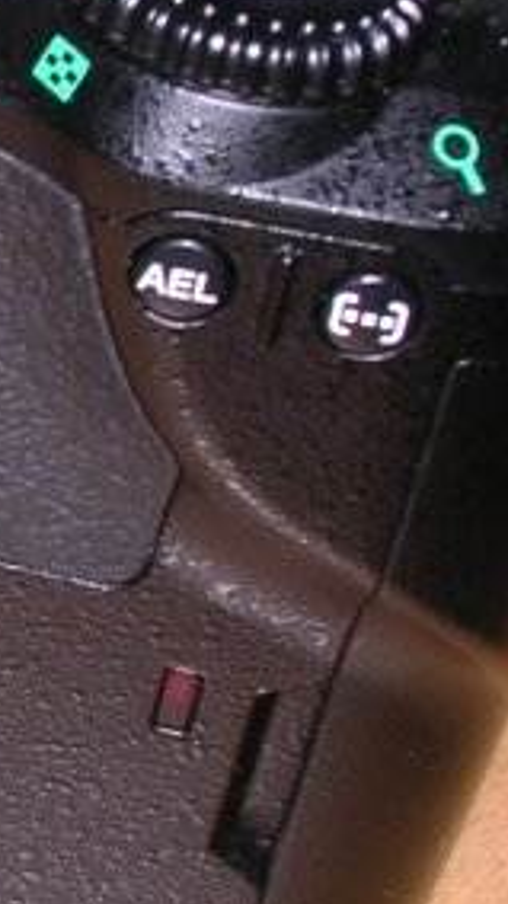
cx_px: -665
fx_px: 3619
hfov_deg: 7.5
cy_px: 246
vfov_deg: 14.2
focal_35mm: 151
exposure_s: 1/60.1
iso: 100
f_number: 6.2
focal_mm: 7.5
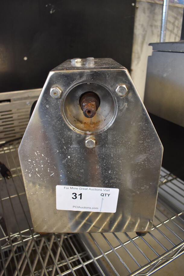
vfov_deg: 67.3
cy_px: 138
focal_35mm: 27
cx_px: 92
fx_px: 207
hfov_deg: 48.0
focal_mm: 18
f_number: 3.5
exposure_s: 1/125
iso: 1400
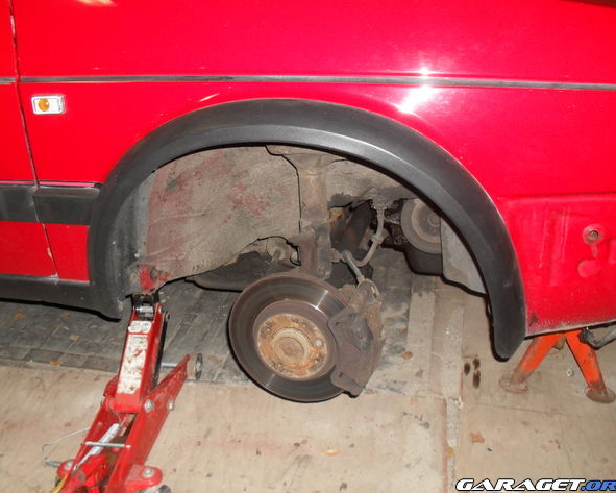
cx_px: 301
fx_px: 675
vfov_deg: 40.1
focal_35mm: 37
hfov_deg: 49.1
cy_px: 245
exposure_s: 1/45
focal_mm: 6.3
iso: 200
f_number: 3.2
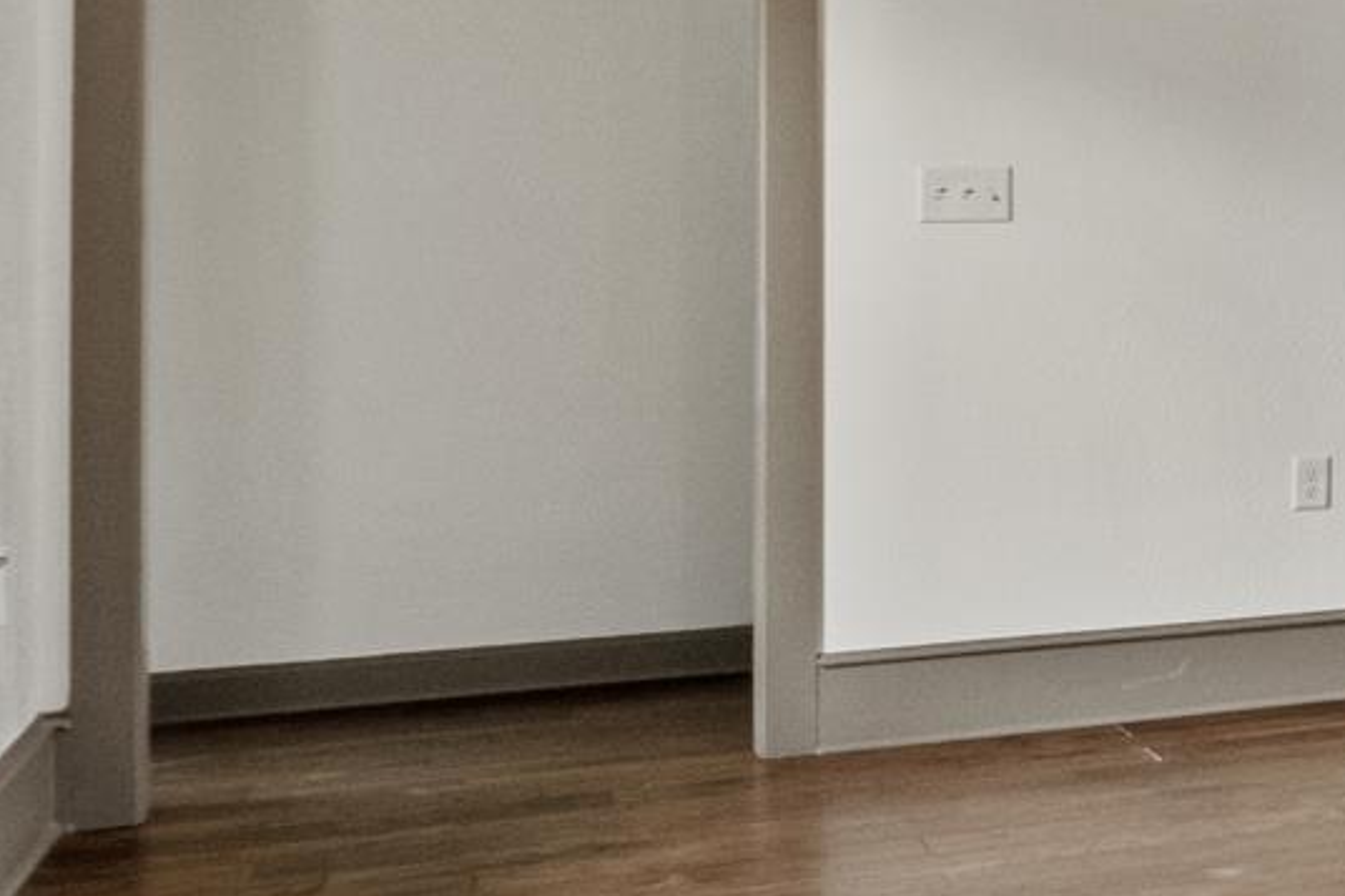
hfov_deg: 18.2
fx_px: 2614
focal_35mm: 70
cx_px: 2753
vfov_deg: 19.3
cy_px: 184
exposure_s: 1/1.67
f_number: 8
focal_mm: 10
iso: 800
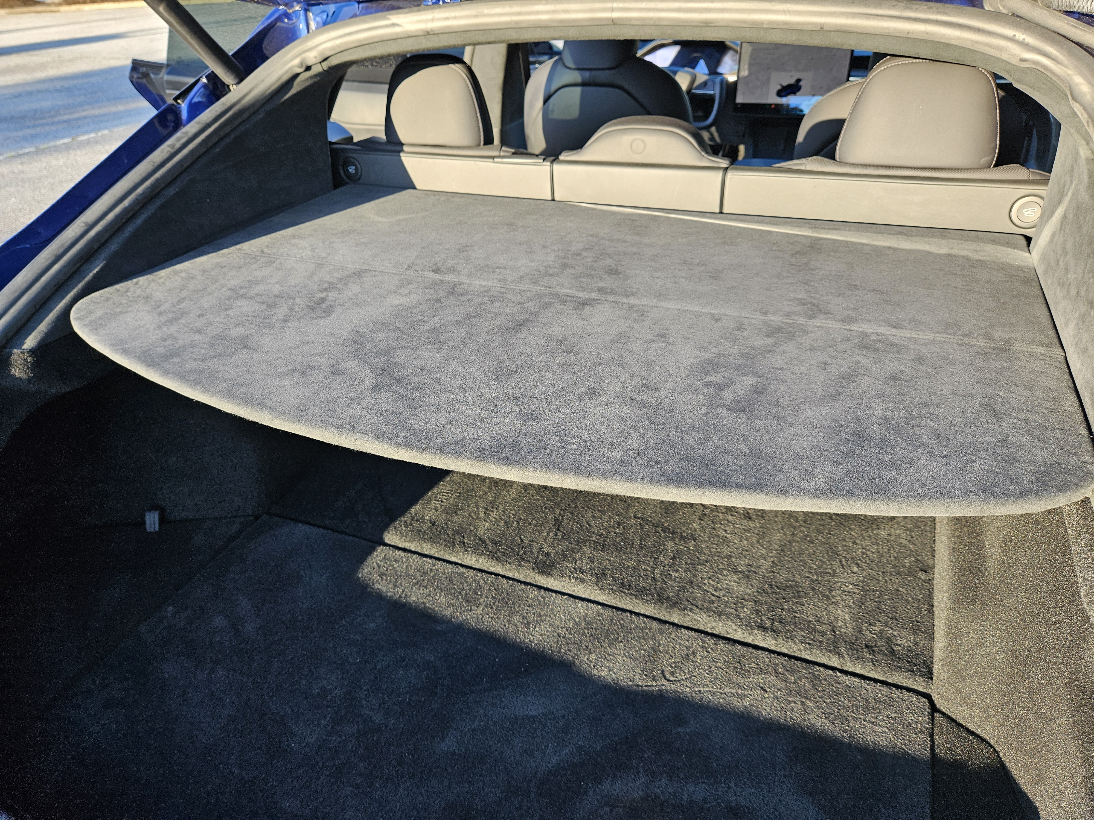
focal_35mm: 23
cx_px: 547
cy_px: 410
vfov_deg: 58.9
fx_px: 727
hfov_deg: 73.9
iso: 50
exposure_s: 1/207
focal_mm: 5.4
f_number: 1.8
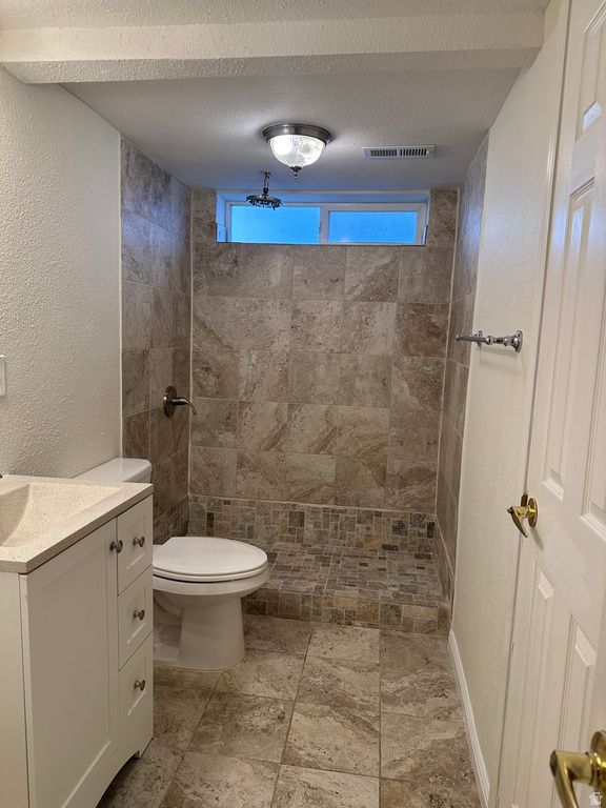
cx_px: 303
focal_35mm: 24
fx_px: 560
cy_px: 404
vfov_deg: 71.6
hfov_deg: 56.8
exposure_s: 1/160
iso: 125
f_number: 1.78
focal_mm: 6.86
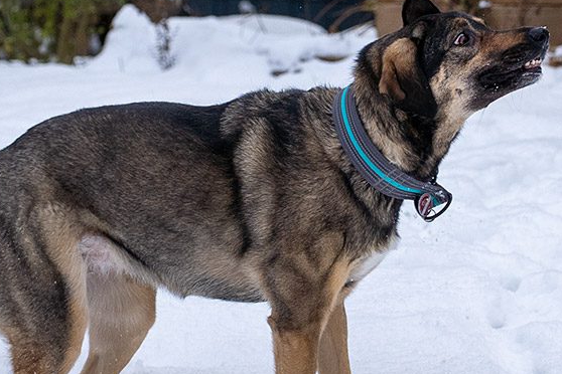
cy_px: 208
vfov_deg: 17.7
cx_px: 279
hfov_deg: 26.3
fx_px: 1202
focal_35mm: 77
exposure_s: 1/2000
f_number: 4
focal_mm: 43
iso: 800
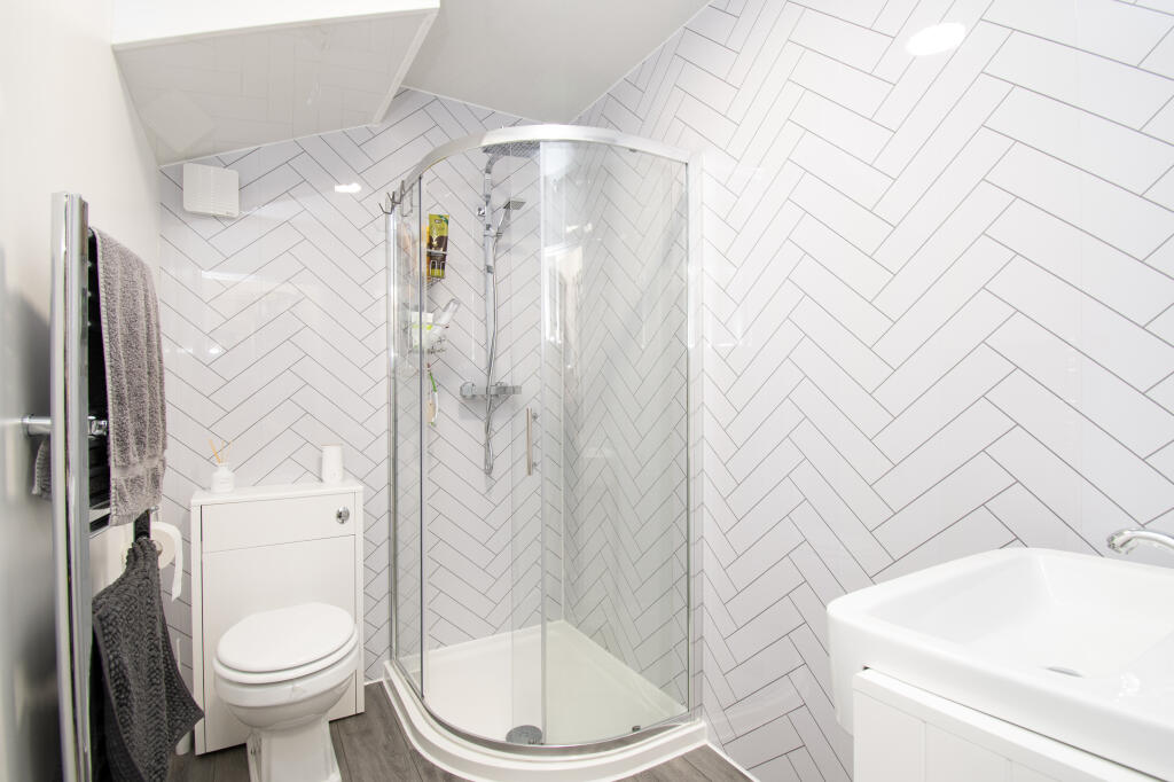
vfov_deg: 70.4
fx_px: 554
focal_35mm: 17
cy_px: 391
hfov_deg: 93.3
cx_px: 587
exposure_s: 1/8
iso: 320
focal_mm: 11.5
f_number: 8
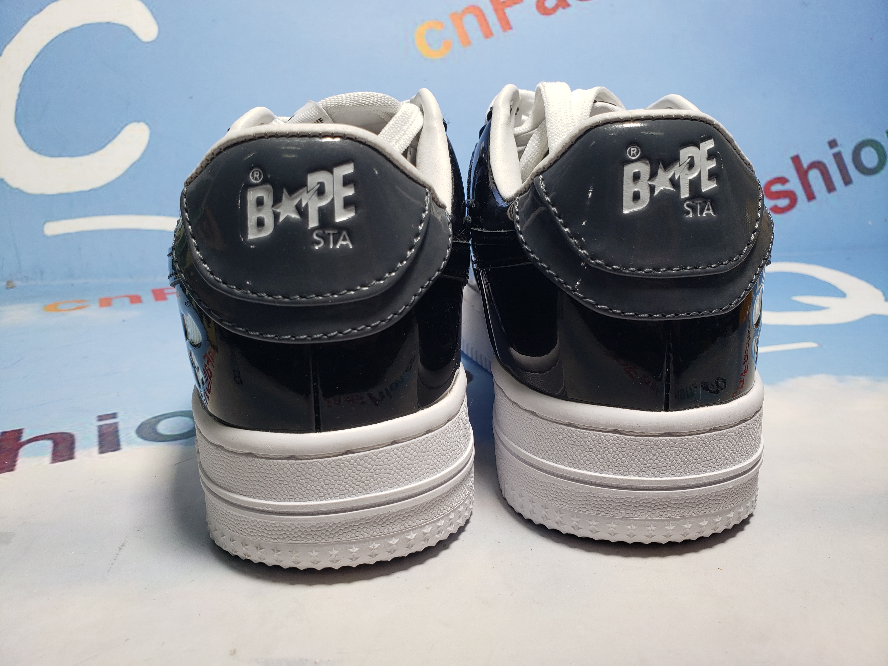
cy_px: 333
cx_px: 444
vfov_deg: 53.1
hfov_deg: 67.3
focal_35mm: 26
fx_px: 667
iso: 50
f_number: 2.4
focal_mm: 4.3
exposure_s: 1/142
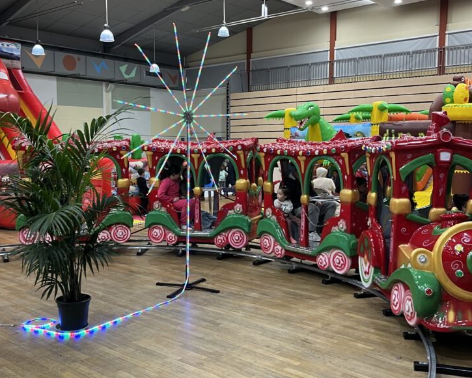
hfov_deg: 62.2
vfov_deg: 51.5
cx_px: 223
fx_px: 391
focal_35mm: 28
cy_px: 184
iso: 80
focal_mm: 5.1
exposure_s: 1/50
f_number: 1.6
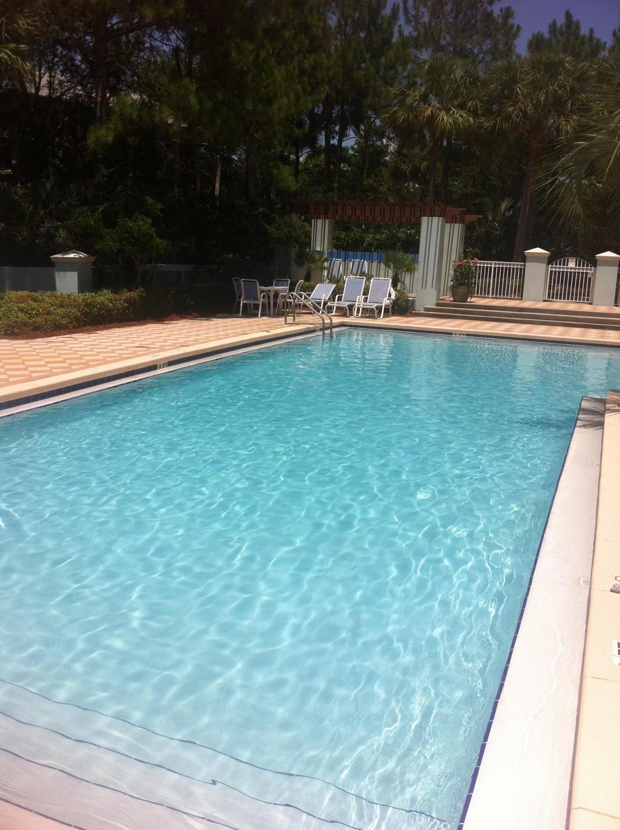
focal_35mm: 35
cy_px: 415
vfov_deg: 52.7
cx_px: 310
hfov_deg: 40.6
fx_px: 838
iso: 80
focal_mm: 3.85
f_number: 2.8
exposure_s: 1/3016
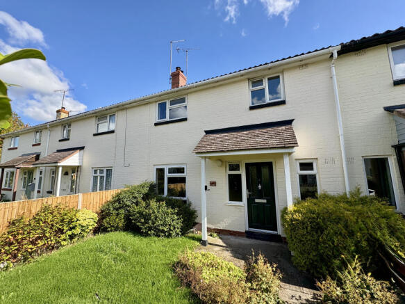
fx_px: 164
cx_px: 202
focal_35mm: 14
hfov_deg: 102.1
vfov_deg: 85.7
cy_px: 152
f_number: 2.2
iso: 40
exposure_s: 1/868
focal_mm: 2.22
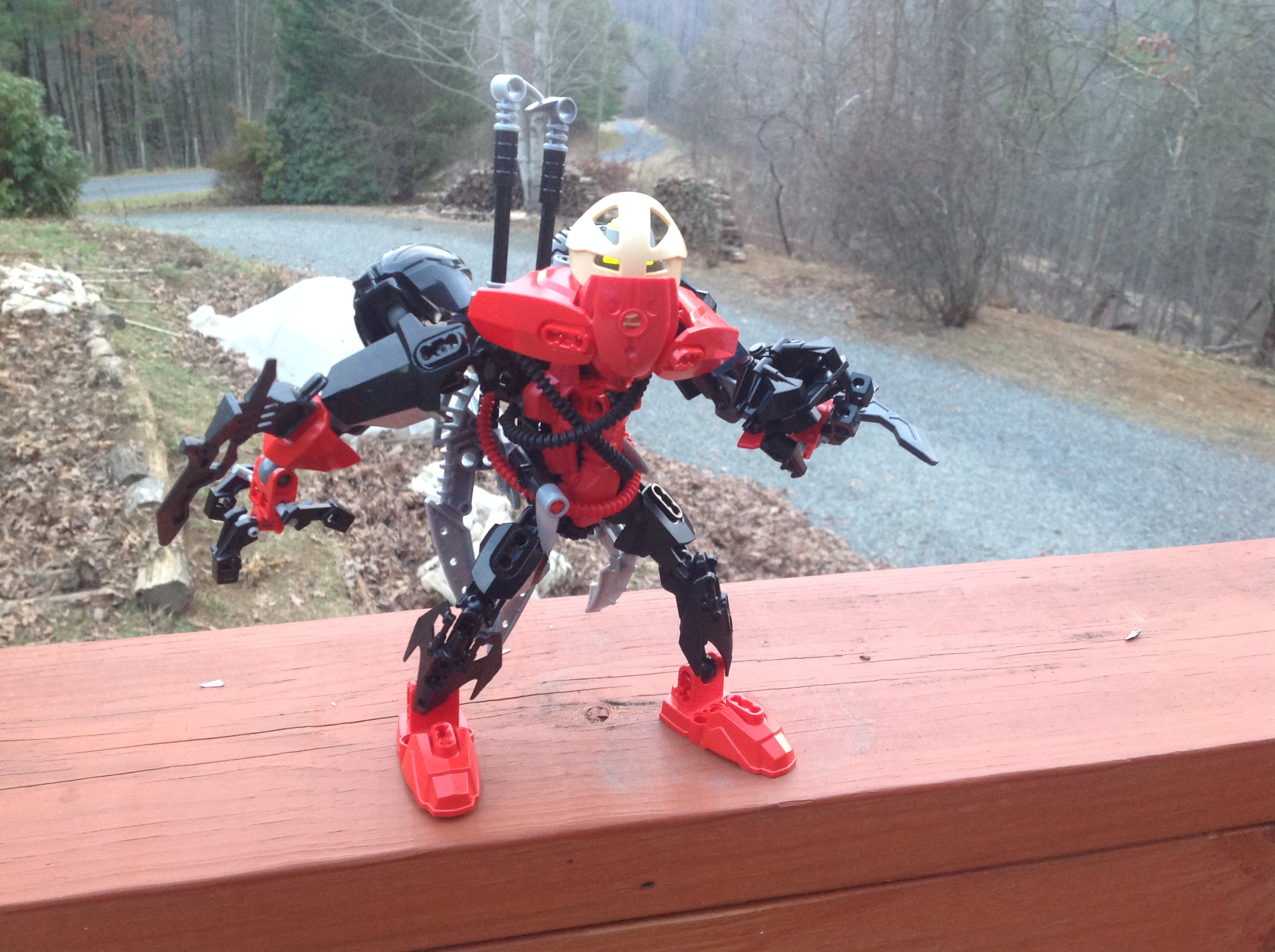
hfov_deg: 52.7
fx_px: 1287
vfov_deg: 40.6
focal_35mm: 35
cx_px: 638
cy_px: 476
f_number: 2.4
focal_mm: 4.28
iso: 125
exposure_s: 1/15
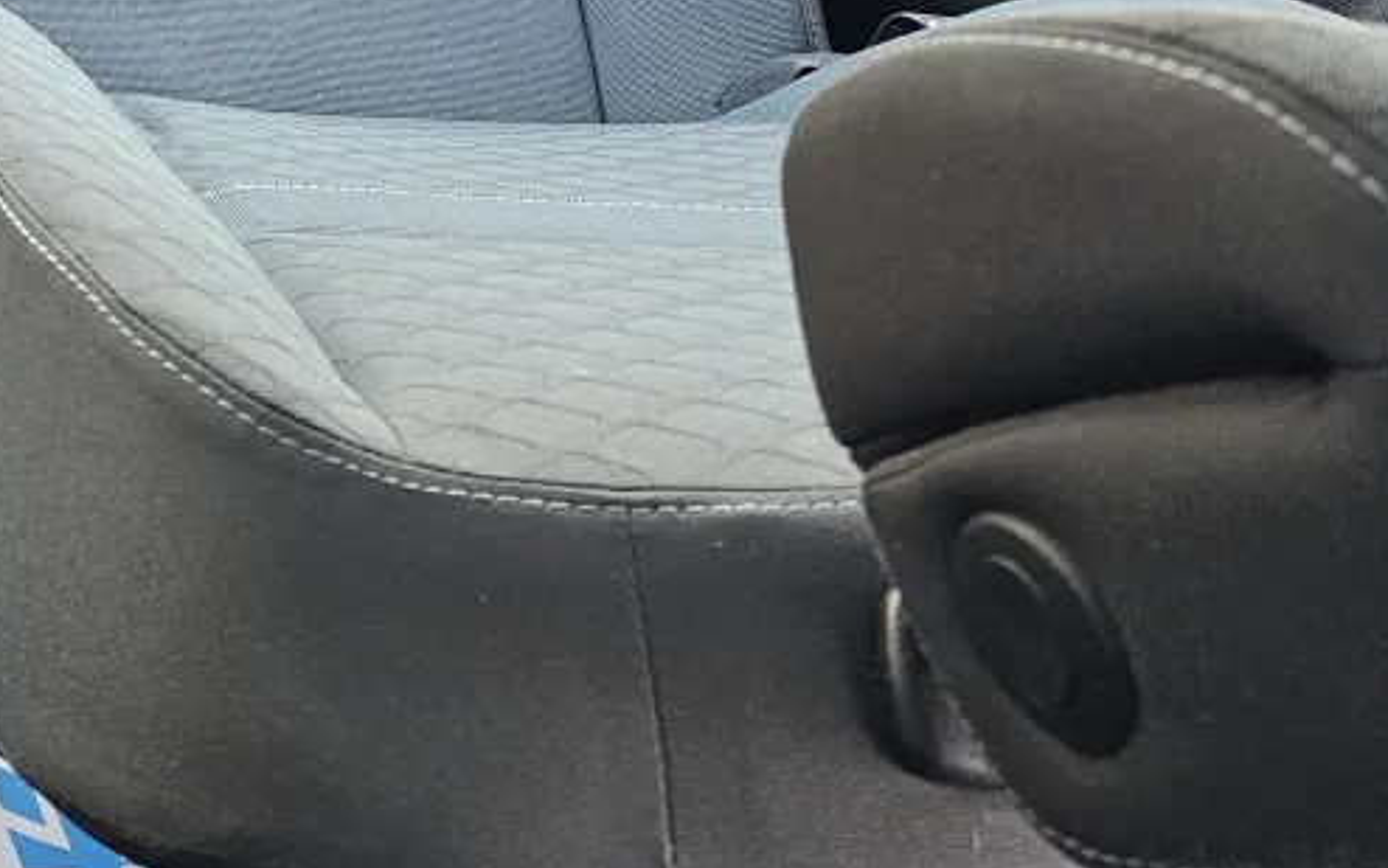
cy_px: -303
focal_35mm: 71
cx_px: -469
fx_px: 2686
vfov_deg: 17.1
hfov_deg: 24.8
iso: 400
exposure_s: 1/100
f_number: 1.7
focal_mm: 6.3
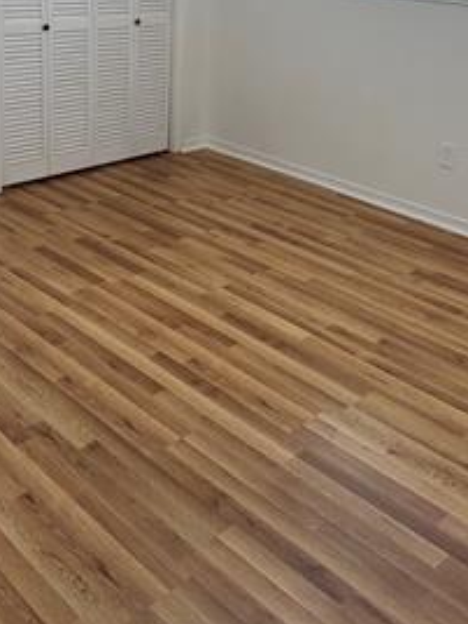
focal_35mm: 43
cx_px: 256
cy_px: 86
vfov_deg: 41.1
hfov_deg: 33.6
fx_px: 775
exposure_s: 1/120
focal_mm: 6.86
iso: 125
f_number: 1.78
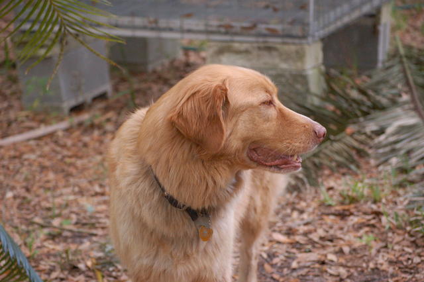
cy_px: 141
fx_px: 1236
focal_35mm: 105
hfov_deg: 19.5
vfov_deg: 13.0
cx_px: 212
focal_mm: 70
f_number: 4.5
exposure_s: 1/320
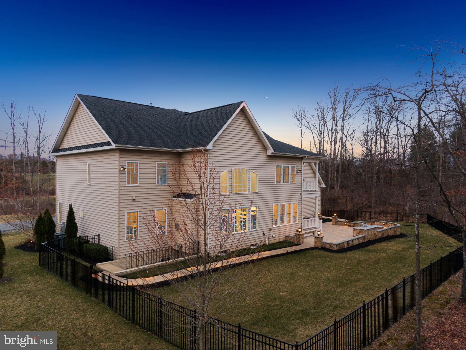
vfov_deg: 56.8
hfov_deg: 71.6
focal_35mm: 24
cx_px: 233
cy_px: 175
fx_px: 323
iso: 200
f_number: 2.8
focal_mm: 4.4
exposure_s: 1/25
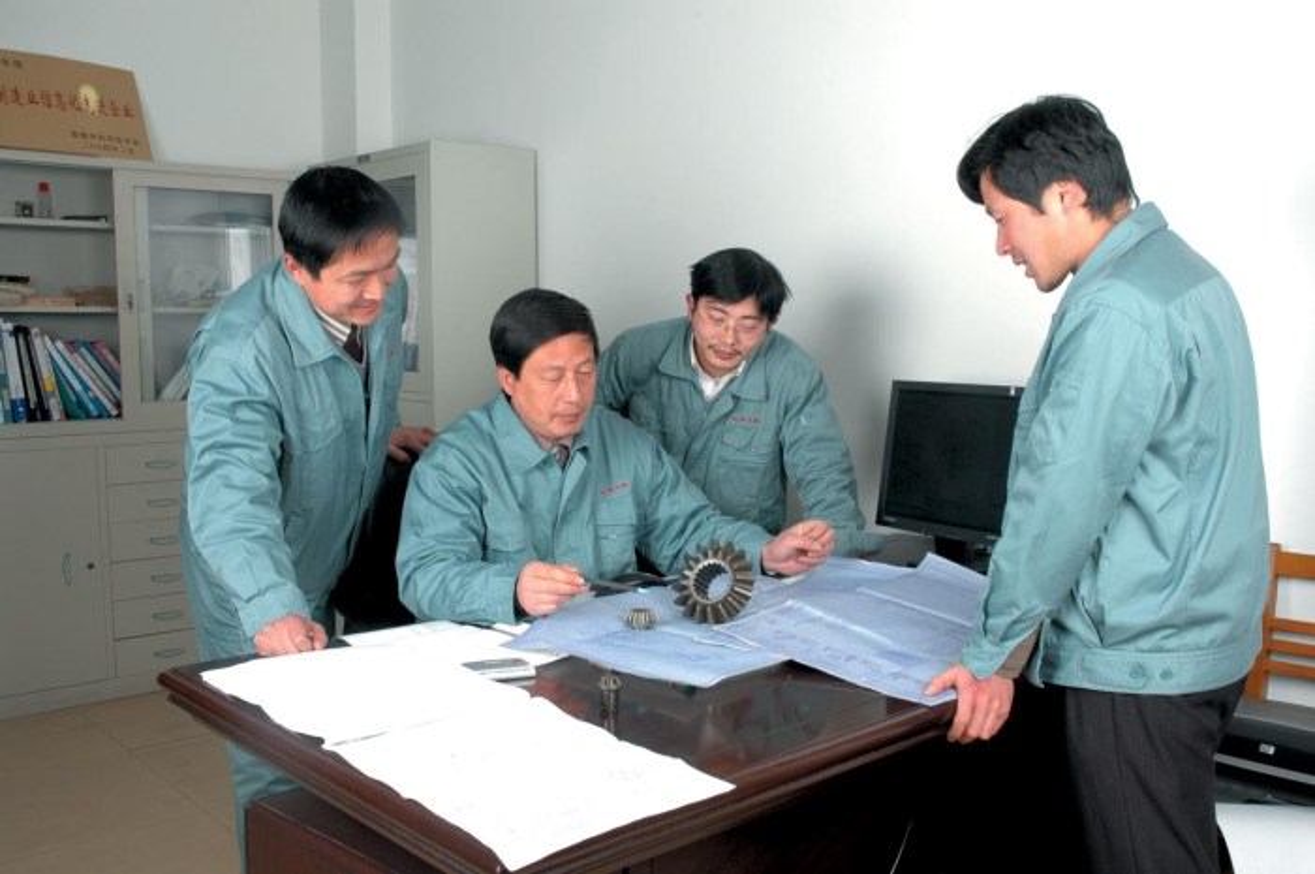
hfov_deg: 53.2
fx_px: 1313
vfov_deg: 36.8
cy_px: 437
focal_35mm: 36
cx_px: 658
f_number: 13
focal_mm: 24
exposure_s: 1/320
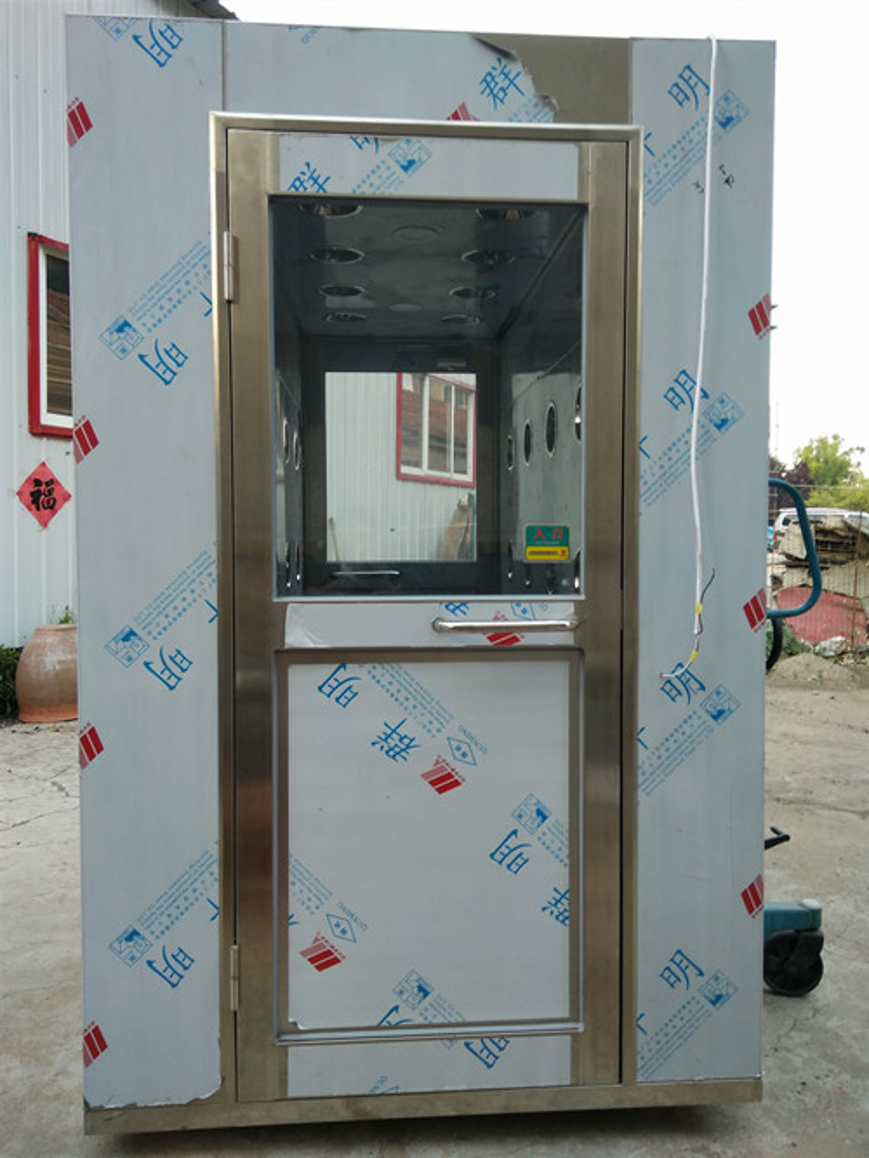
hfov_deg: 63.5
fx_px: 702
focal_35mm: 21
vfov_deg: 79.0
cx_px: 434
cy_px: 579
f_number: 2.2
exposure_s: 1/33.3
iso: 57
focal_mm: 3.66
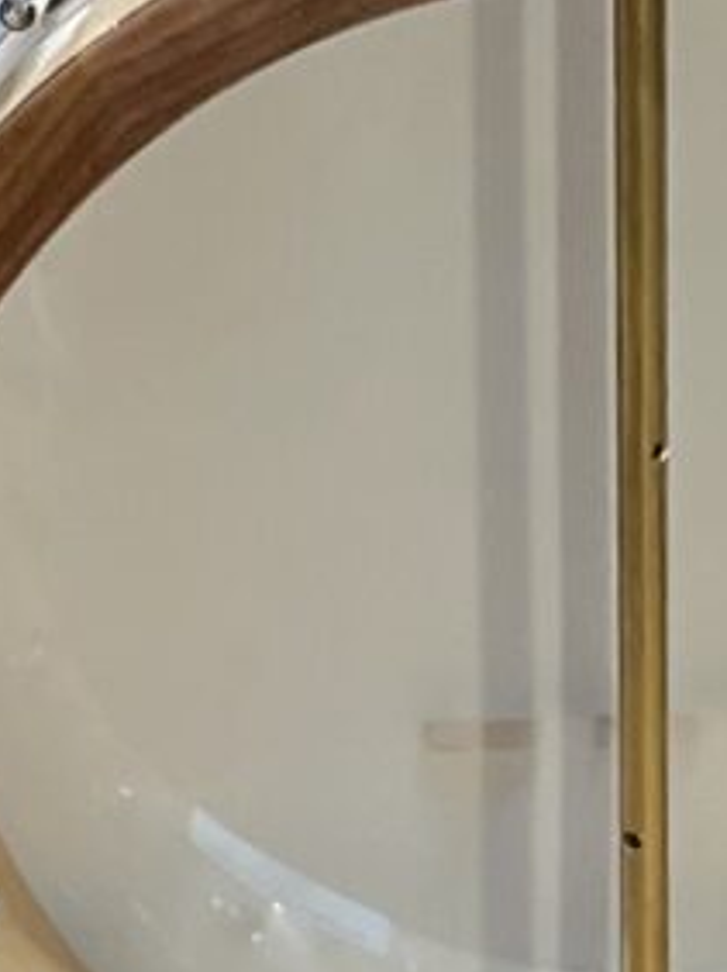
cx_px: 582
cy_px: -1220
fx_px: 5300
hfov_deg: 7.8
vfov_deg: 9.5
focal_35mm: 189
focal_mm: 4.2
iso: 500
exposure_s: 1/40
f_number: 1.6
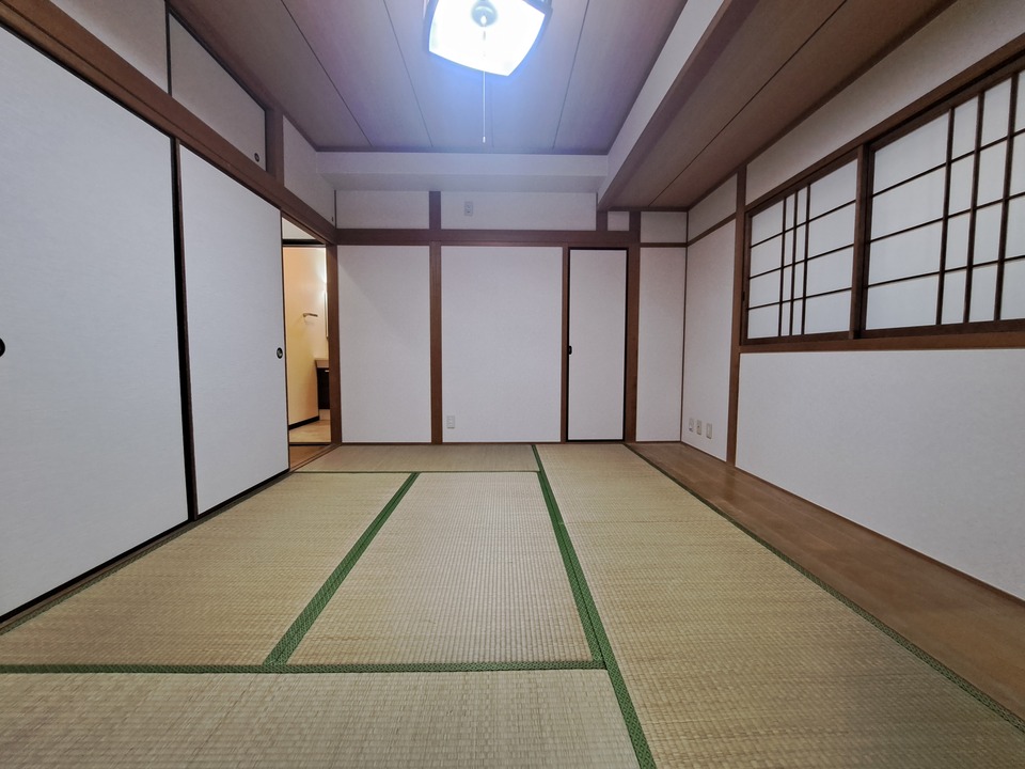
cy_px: 384
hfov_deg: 106.2
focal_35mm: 13
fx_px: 385
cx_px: 512
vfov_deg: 89.9
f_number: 2.2
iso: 250
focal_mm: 1.74
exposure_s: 1/50
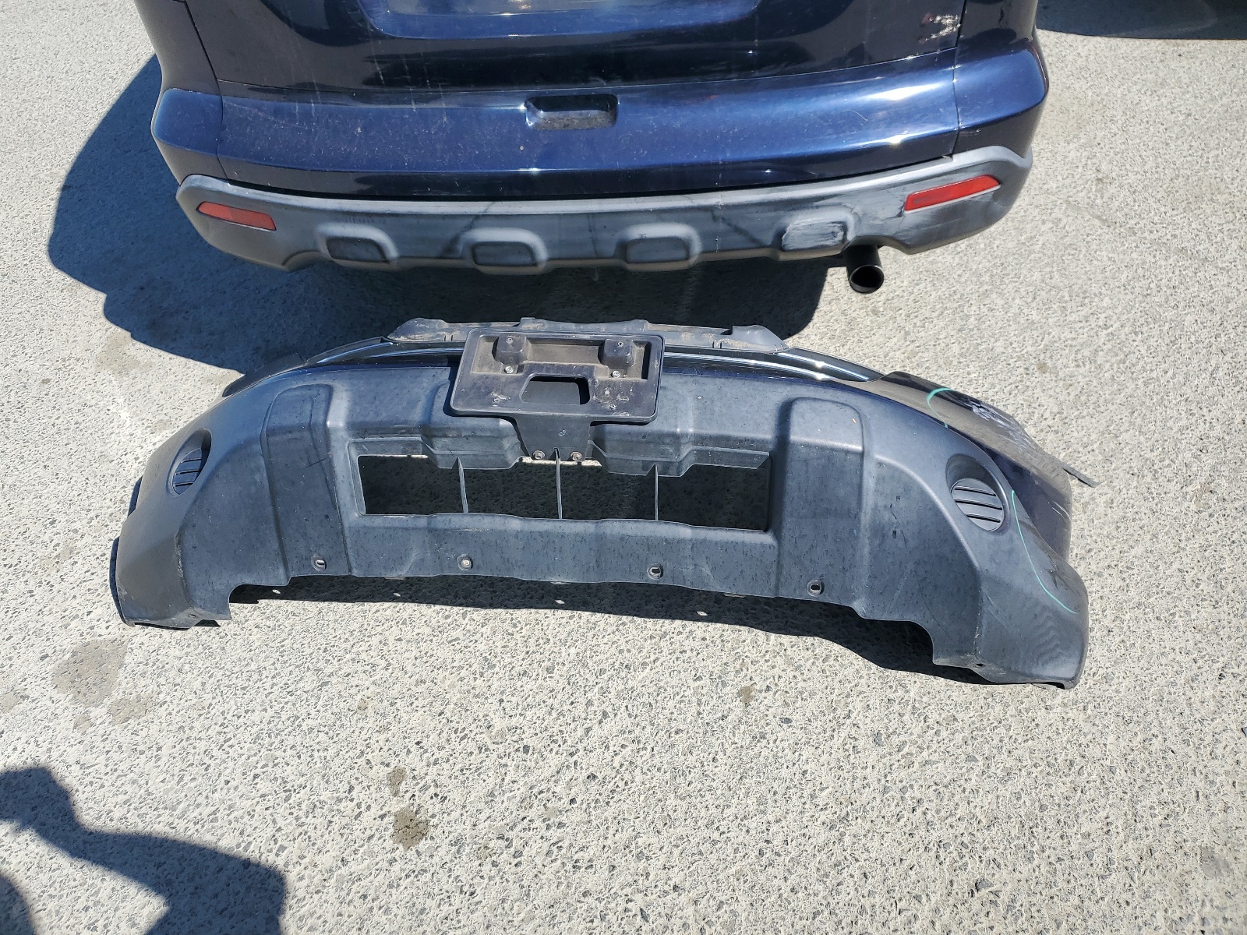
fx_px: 937
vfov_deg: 53.1
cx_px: 624
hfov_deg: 67.3
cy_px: 468
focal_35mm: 26
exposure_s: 1/2000
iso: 50
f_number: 1.5
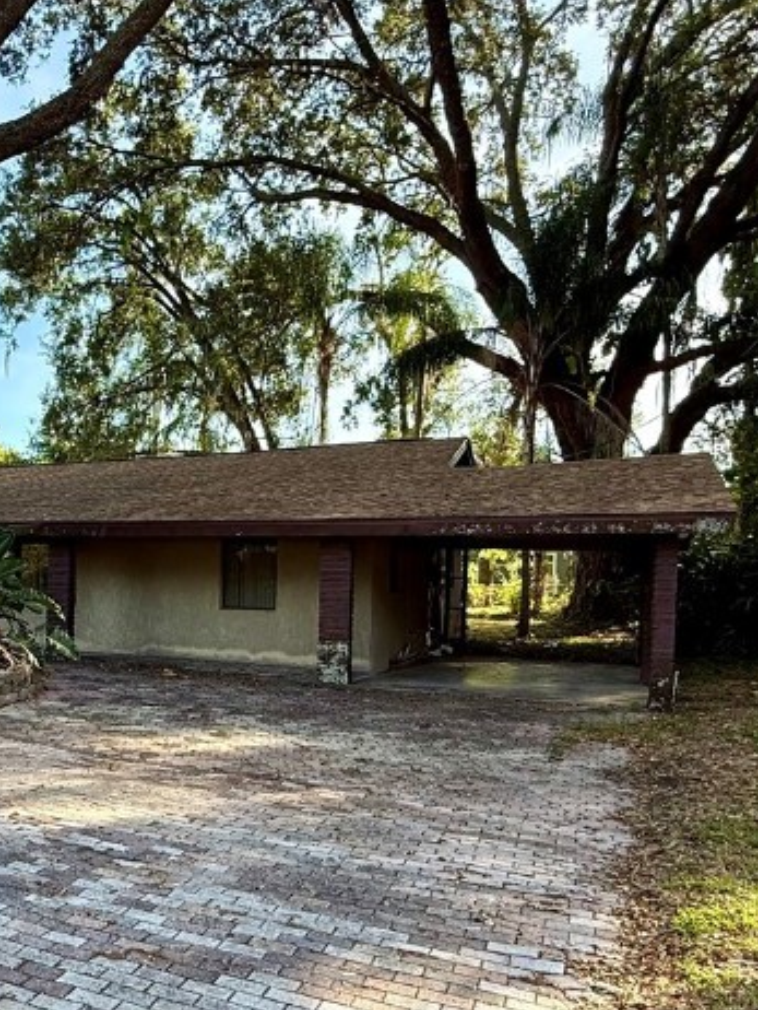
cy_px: 592
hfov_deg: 42.1
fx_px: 904
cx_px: 90
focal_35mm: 31
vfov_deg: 58.0
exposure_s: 1/298
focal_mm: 2.22
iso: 64
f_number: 2.2
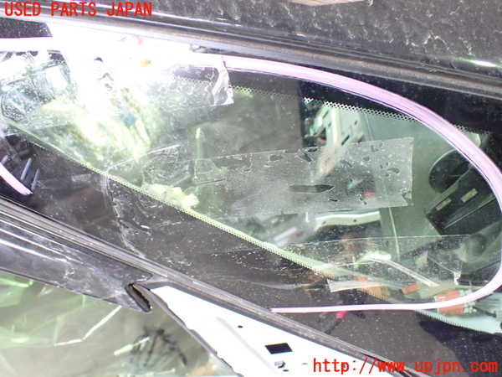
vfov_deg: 46.8
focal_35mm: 30
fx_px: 435
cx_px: 251
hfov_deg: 60.0
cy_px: 188
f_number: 2.3
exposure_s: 1/30
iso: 1000
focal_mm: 5.4
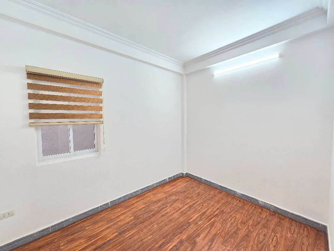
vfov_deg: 89.9
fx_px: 125
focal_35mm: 13
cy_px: 126
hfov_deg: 106.2
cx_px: 167
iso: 80
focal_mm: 2.2
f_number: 2.2
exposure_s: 1/50
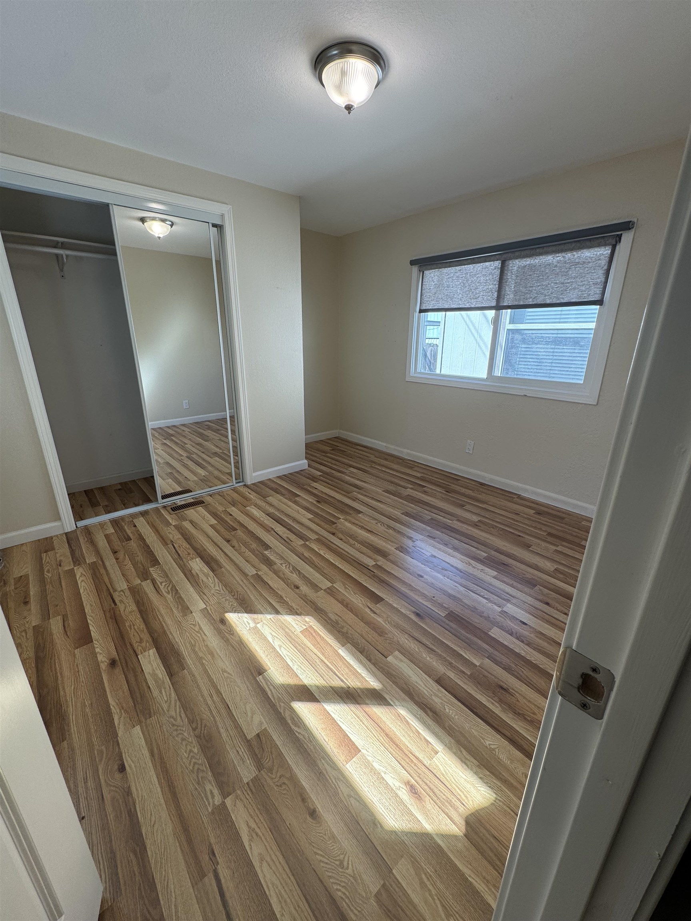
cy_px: 460
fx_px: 373
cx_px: 346
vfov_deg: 102.1
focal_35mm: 14
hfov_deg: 85.7
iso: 50
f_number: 2.2
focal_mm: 2.22
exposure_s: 1/114
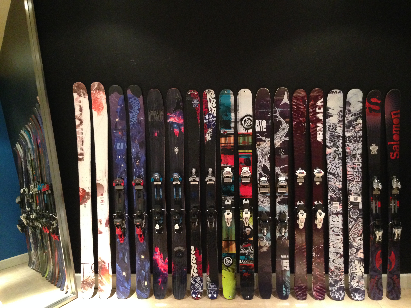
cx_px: 206
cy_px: 154
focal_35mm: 33
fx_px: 392
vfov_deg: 42.9
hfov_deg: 55.4
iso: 500
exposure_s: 1/15
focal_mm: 4.12
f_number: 2.4
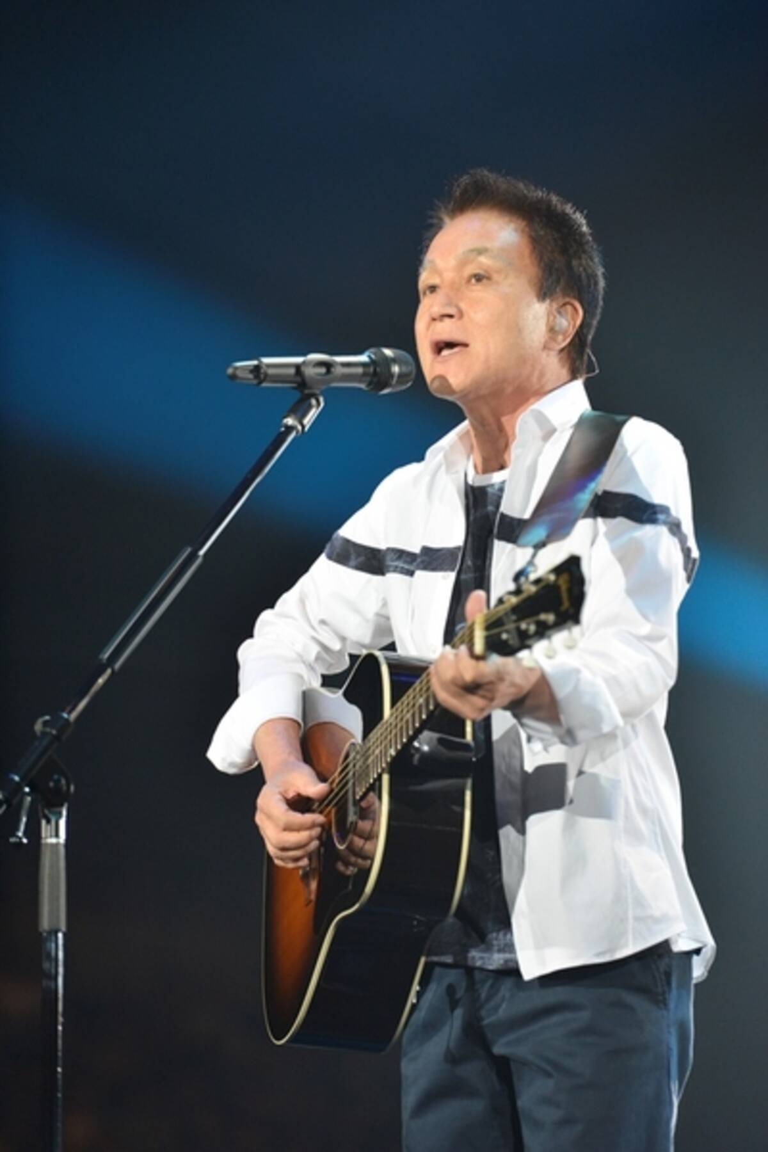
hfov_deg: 6.9
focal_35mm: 200
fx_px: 6399
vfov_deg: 10.3
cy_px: 576
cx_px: 384
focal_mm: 200
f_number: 4
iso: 1600
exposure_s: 1/320
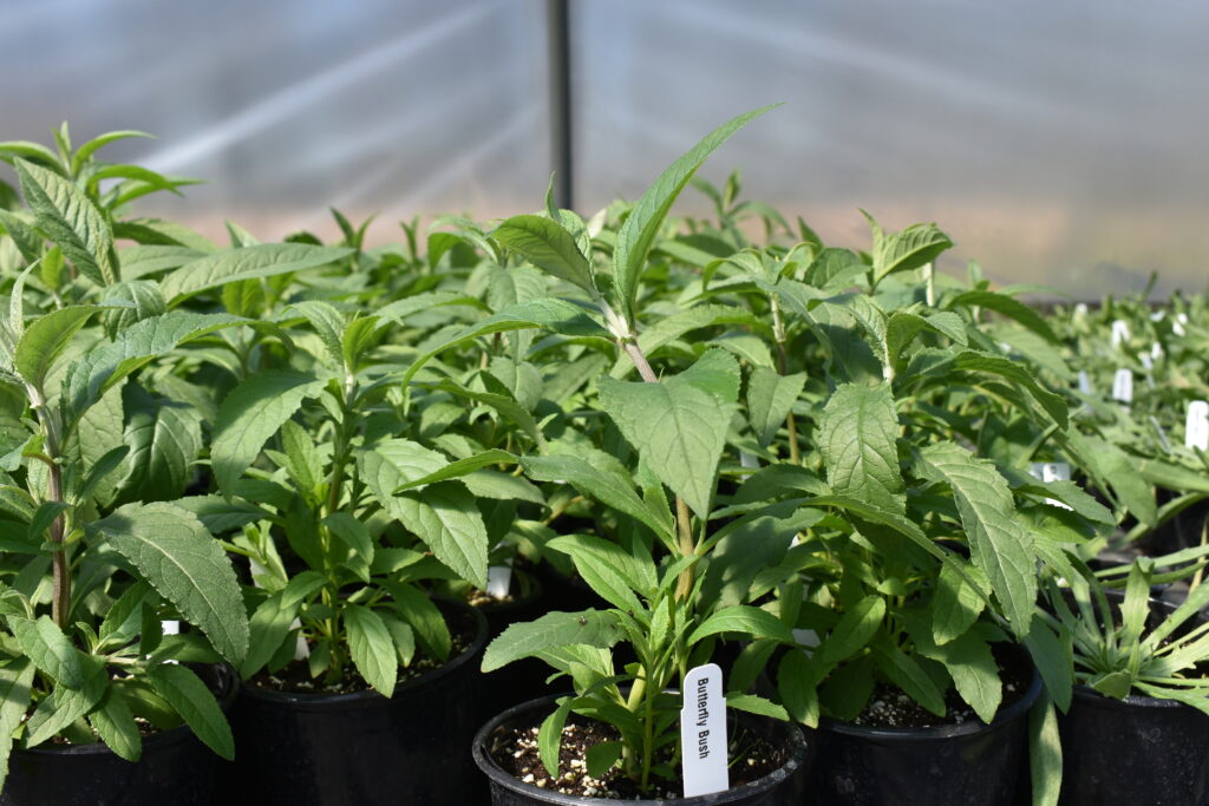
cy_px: 403
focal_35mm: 38
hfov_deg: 51.3
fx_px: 1259
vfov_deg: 35.5
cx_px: 604
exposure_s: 1/250
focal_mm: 25
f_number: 8
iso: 125
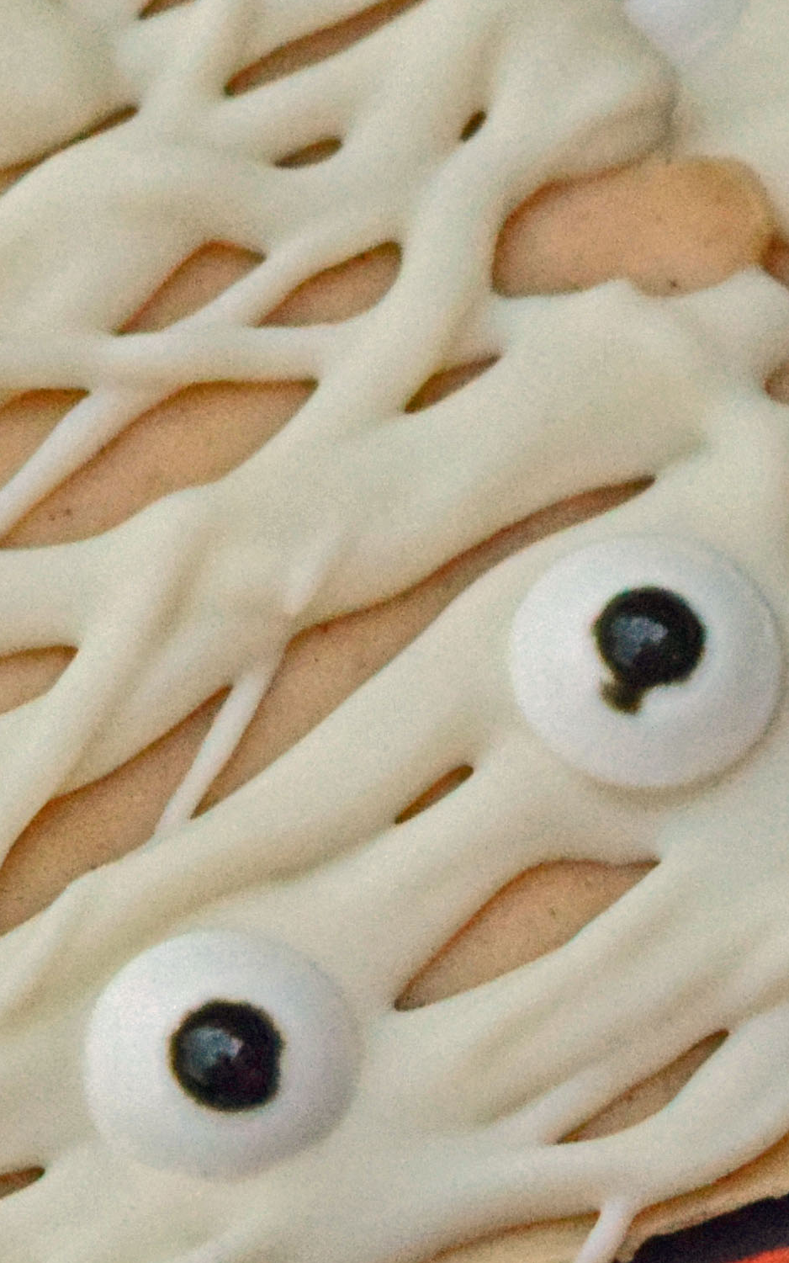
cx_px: -203
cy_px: 521
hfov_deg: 3.9
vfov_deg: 6.2
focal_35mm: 336
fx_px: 11562
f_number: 5.6
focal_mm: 55
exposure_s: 1/60
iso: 2800
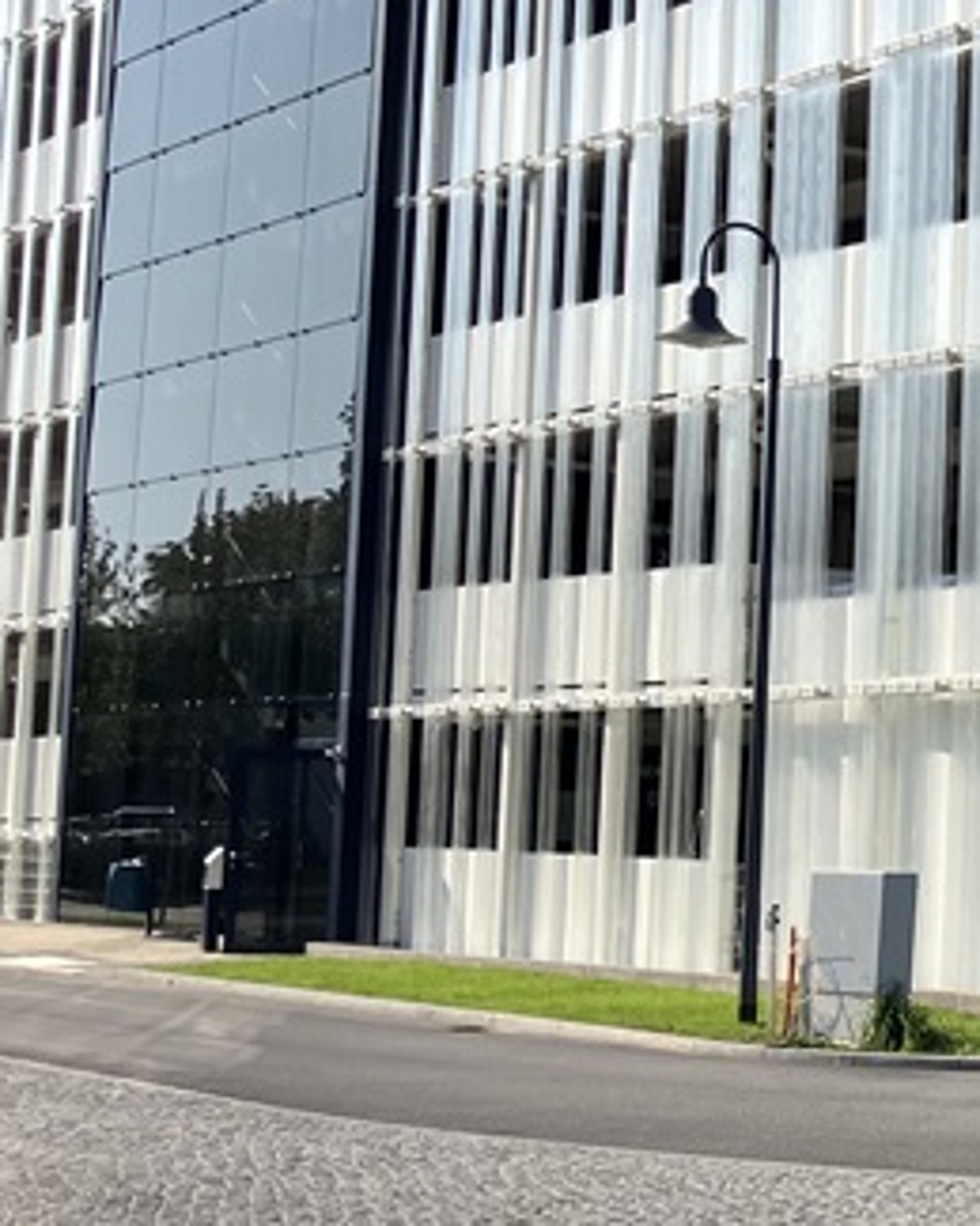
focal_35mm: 84
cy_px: 492
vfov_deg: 22.7
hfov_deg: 16.2
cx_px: 1587
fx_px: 3047
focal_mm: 3.99
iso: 32
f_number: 1.8
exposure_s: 1/1946
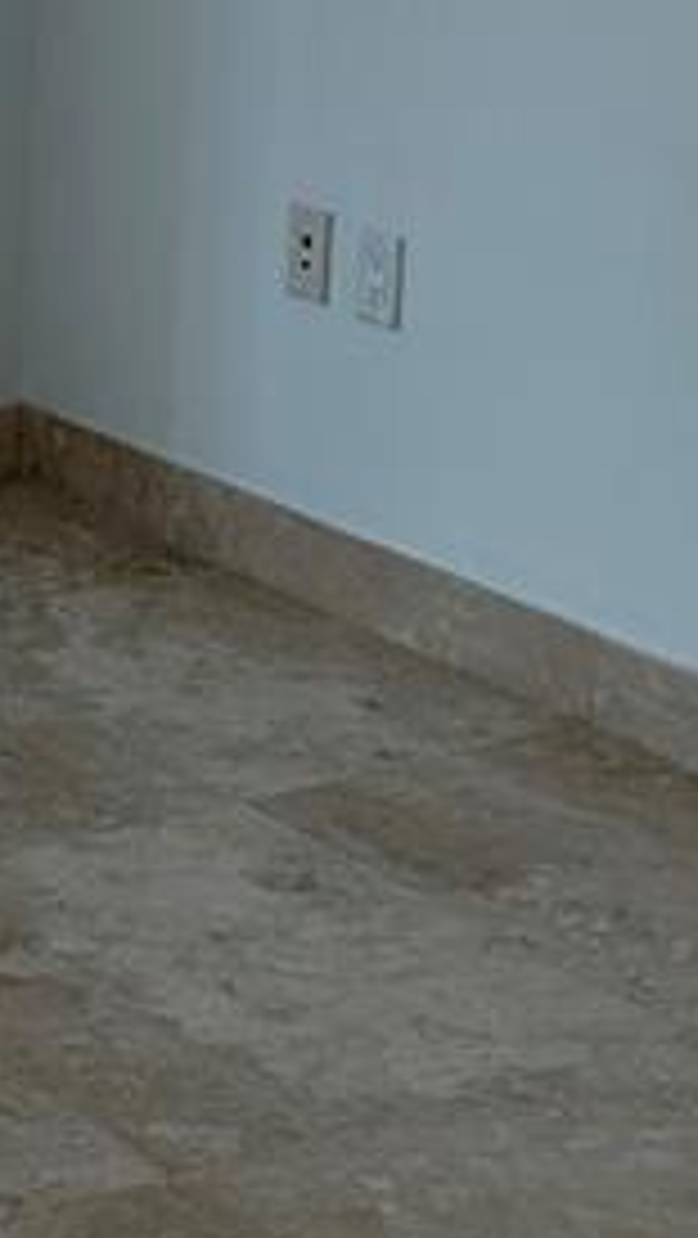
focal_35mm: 114
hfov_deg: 9.8
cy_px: 0
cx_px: -761
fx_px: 3745
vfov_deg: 18.3
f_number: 1.78
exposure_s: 1/221
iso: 80
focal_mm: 6.86
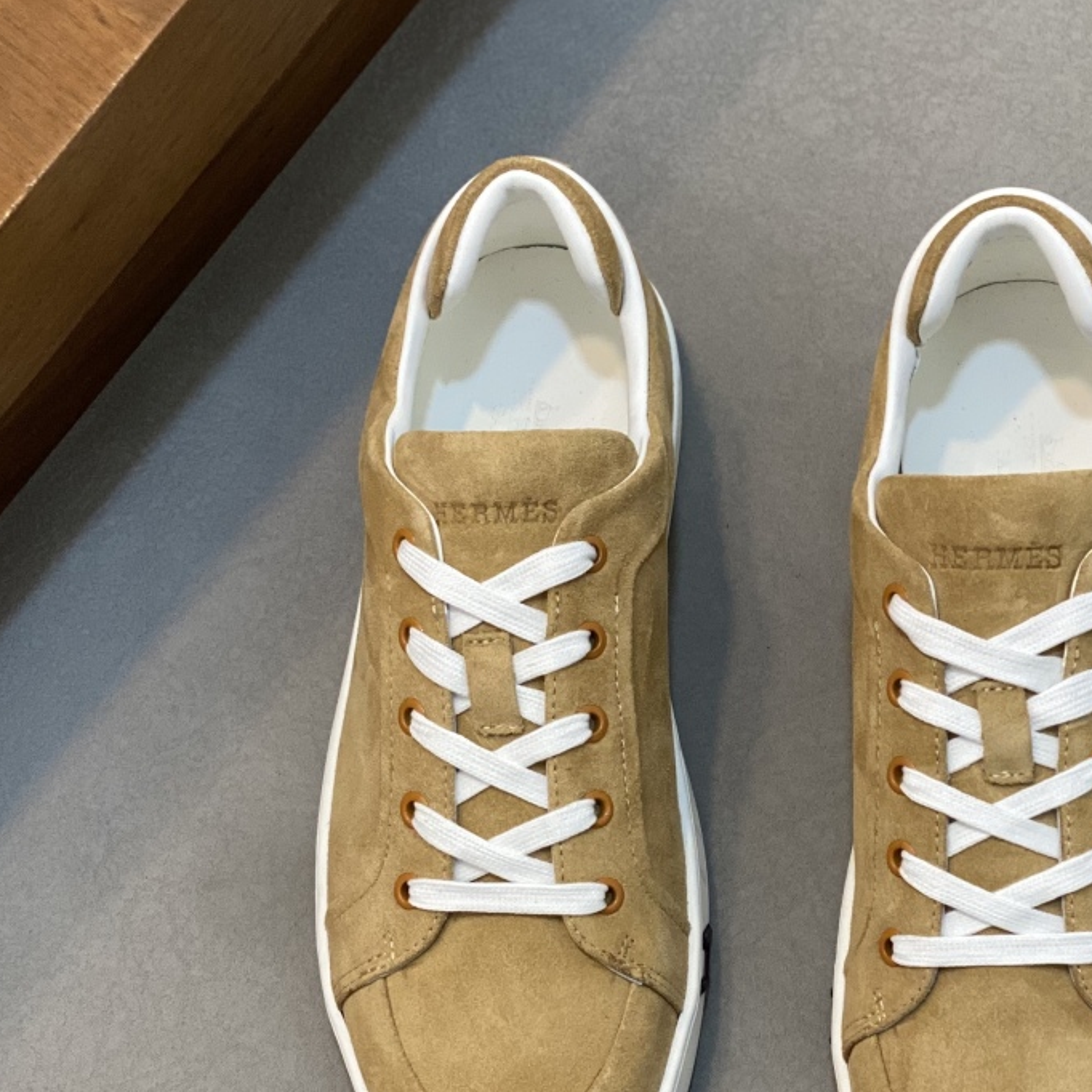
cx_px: 714
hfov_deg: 17.9
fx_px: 3462
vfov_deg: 17.9
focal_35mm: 97
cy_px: 764
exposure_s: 1/100
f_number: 2
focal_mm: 6
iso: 100
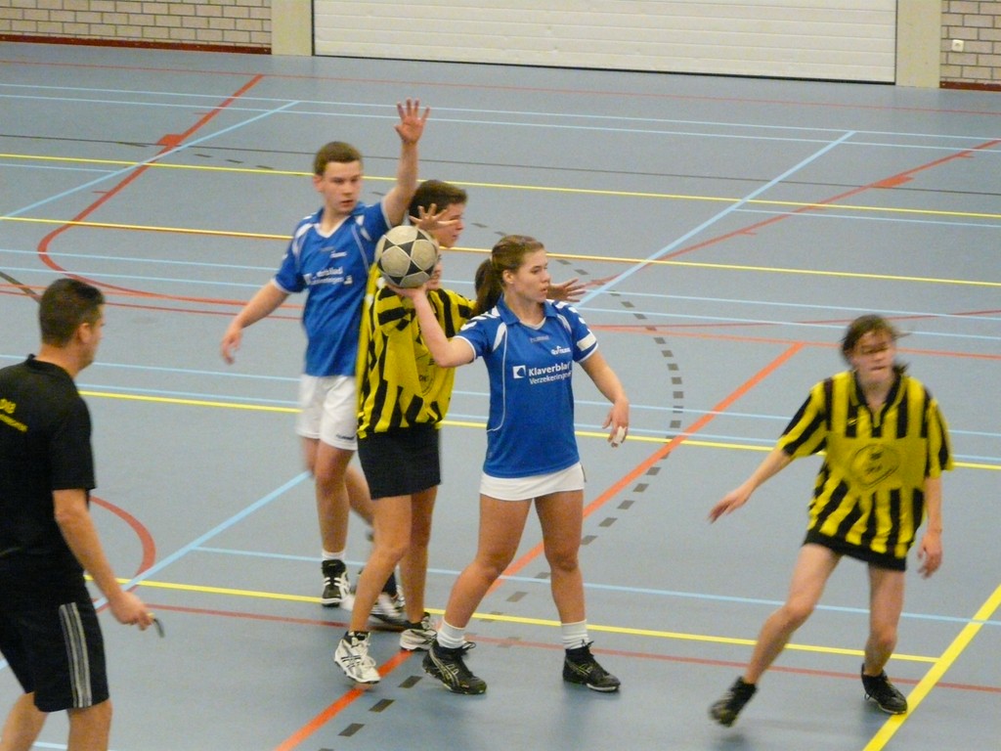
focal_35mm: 141
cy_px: 376
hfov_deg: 14.0
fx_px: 4077
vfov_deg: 10.5
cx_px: 500
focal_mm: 23.1
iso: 1000
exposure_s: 1/60
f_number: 3.6
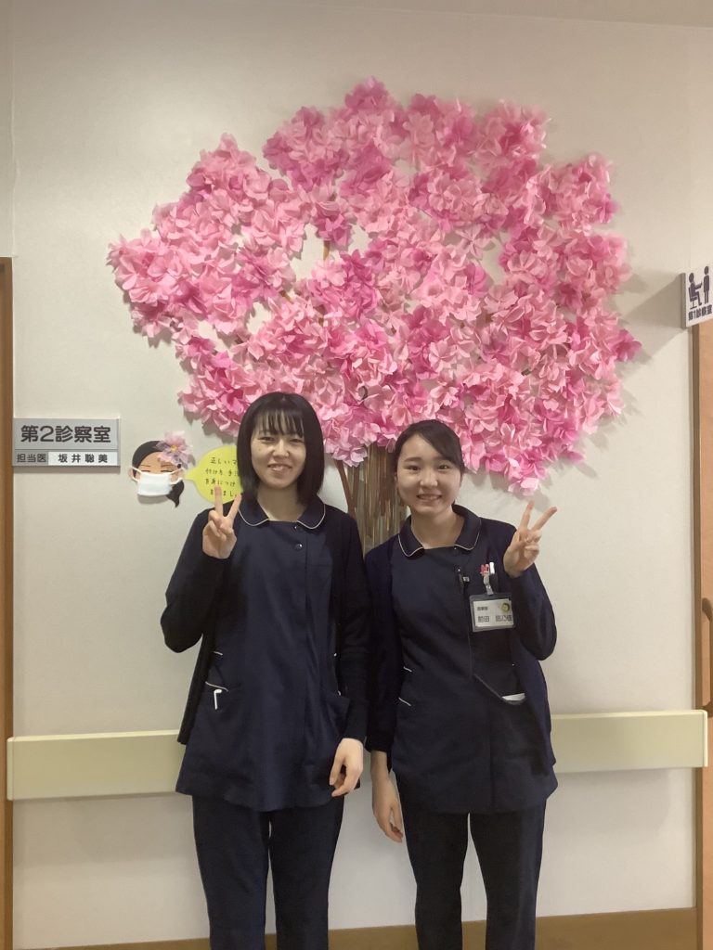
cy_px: 475
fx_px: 851
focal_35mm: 31
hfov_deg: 45.4
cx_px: 356
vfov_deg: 58.4
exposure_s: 1/60
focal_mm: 3.3
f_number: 2.4
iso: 250
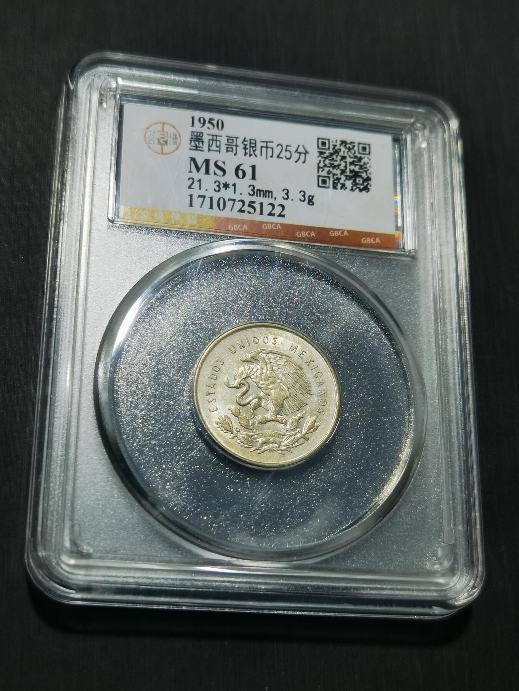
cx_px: 260
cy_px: 346
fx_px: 1080
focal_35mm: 54
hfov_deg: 27.0
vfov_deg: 35.5
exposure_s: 1/100
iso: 64
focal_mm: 6.67
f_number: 1.9
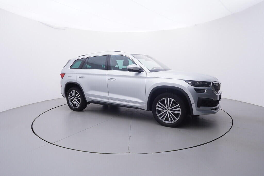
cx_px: 132
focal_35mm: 22
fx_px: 165
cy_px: 88
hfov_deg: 77.3
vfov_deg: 56.2
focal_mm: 15
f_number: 5
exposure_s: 1/80
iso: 200
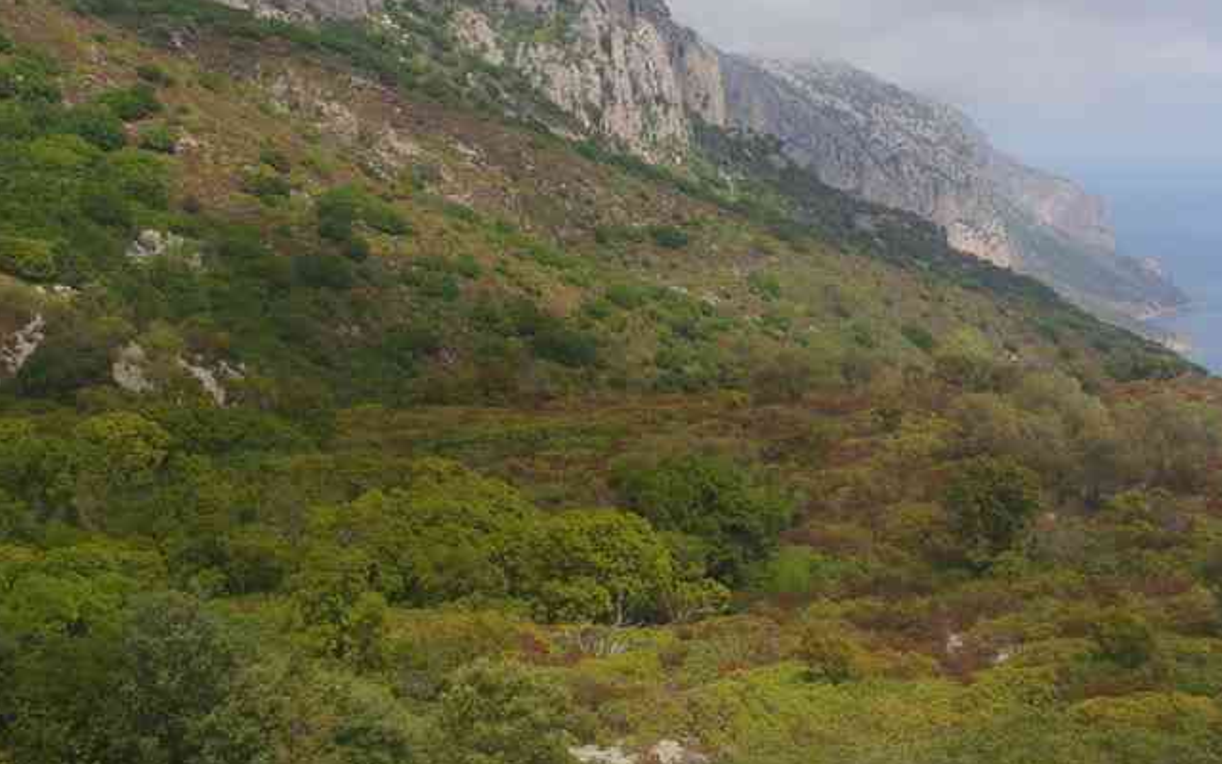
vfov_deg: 20.9
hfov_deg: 32.5
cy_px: 281
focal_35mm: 62
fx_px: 2065
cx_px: 877
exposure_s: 1/100
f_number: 11
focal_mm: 26
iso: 200
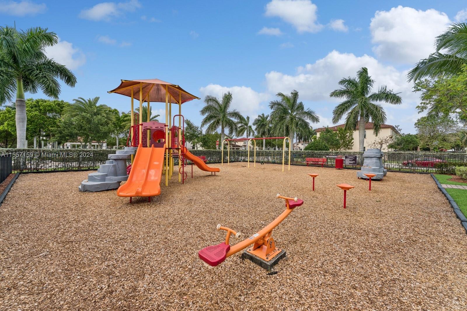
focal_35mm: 14
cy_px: 156
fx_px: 182
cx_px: 234
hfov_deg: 104.2
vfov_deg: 81.2
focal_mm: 14
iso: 200
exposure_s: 1/320
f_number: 9
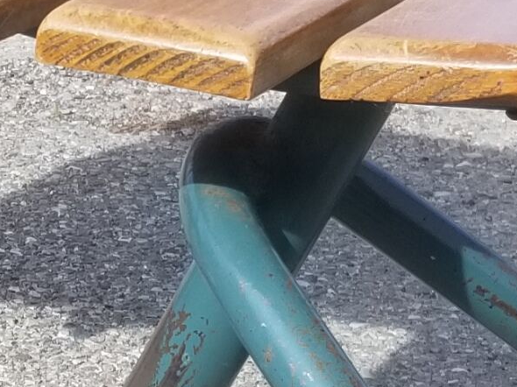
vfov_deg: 11.6
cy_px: 313
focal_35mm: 127
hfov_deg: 15.0
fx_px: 1896
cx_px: -87
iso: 50
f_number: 1.7
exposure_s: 1/1464
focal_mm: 4.25
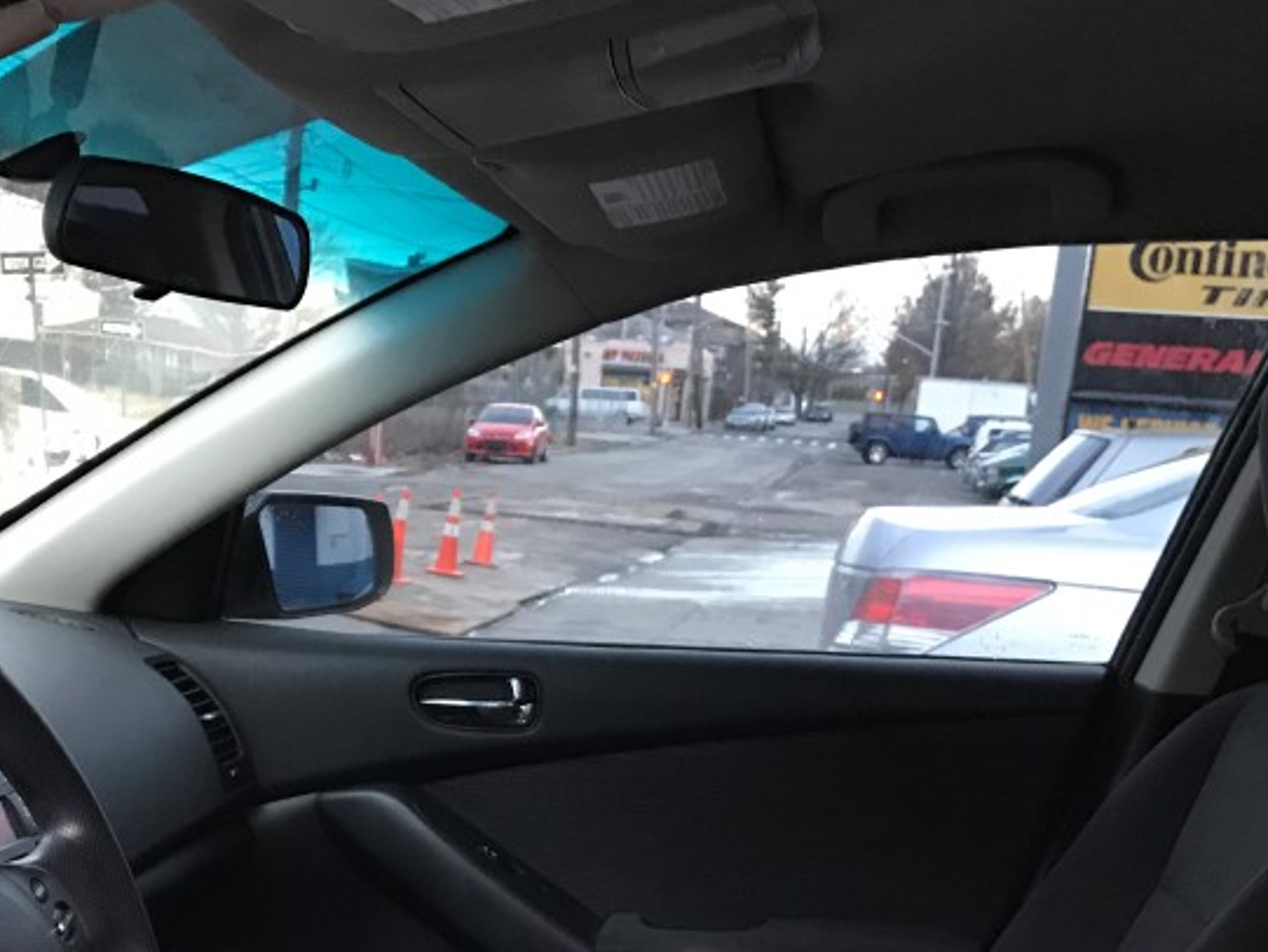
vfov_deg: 26.5
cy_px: 877
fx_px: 1942
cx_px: 408
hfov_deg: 35.8
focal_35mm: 53
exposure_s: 1/15
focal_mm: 3.99
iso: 80
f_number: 1.8
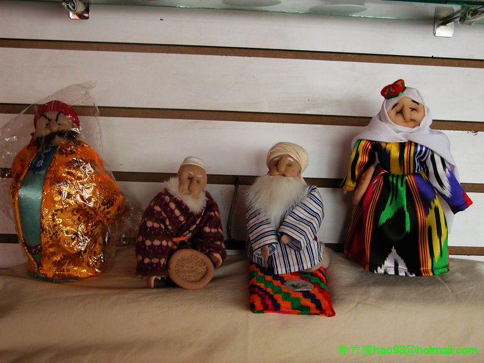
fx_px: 699
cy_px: 182
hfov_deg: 38.2
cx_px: 242
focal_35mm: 50
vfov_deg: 29.1
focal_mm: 12.7
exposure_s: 1/219
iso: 200
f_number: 3
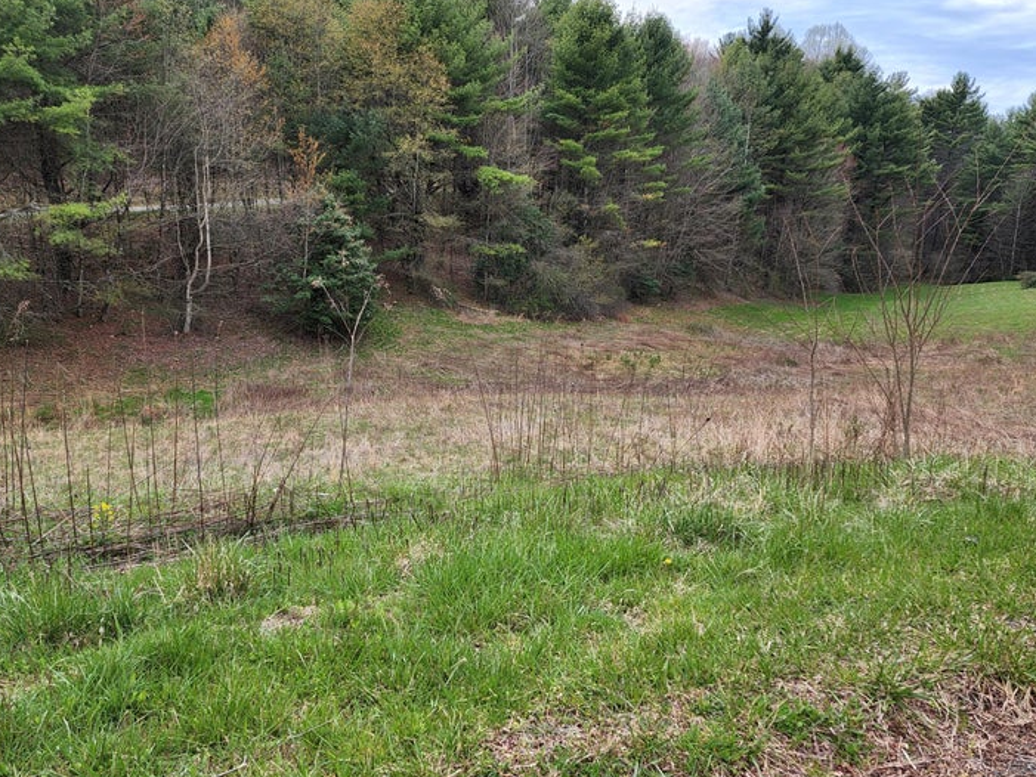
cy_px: 440
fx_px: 838
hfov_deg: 63.4
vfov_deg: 49.6
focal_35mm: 28
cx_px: 540
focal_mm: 6.4
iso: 12
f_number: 1.8
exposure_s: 1/458
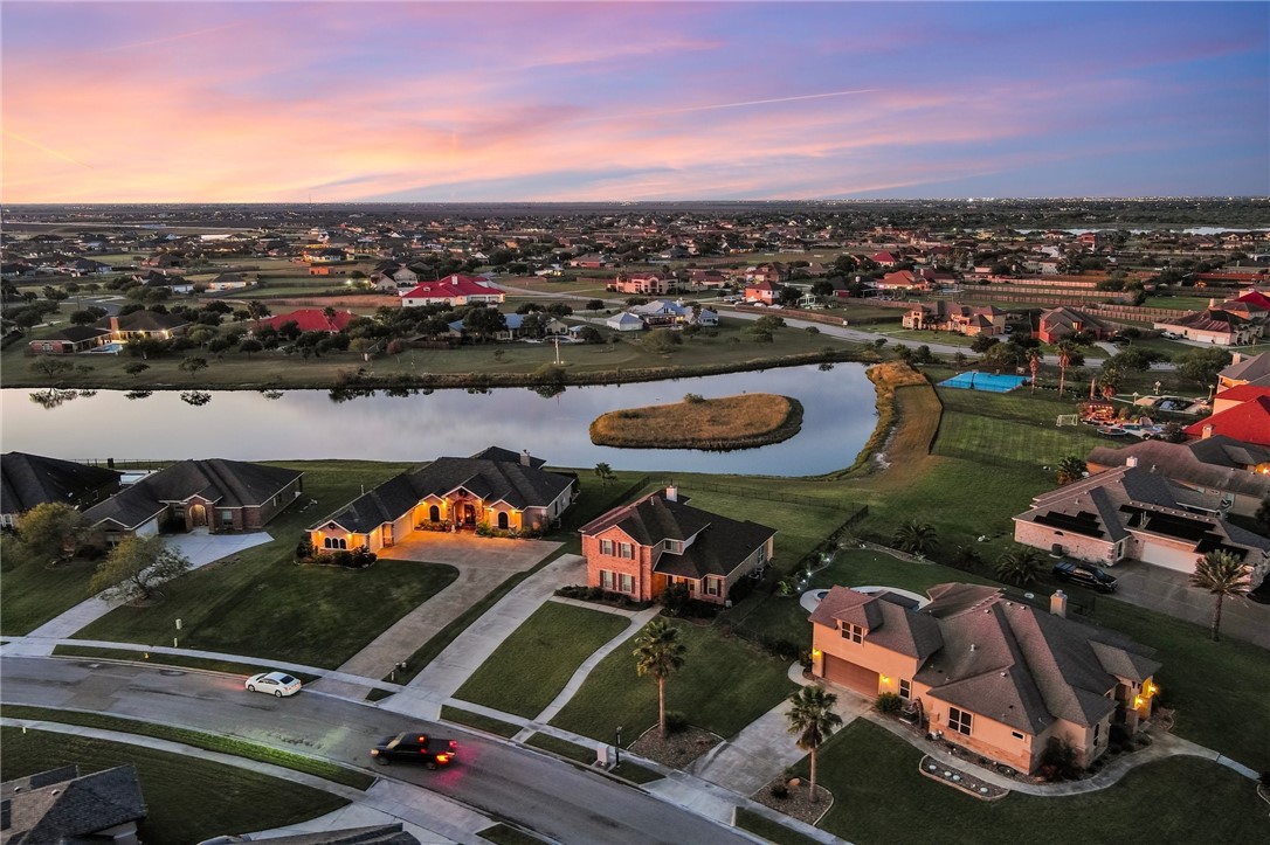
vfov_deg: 44.9
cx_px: 635
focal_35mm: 29
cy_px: 422
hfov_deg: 63.7
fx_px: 1023
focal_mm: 10.57
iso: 442
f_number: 2.8
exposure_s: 1/10
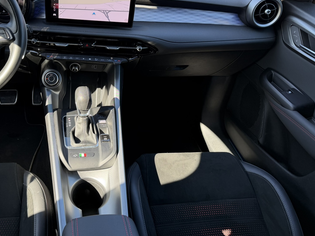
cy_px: 87
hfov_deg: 52.6
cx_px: 98
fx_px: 309
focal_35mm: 34
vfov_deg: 41.5
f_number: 1.78
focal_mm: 6.76
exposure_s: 1/172
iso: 80
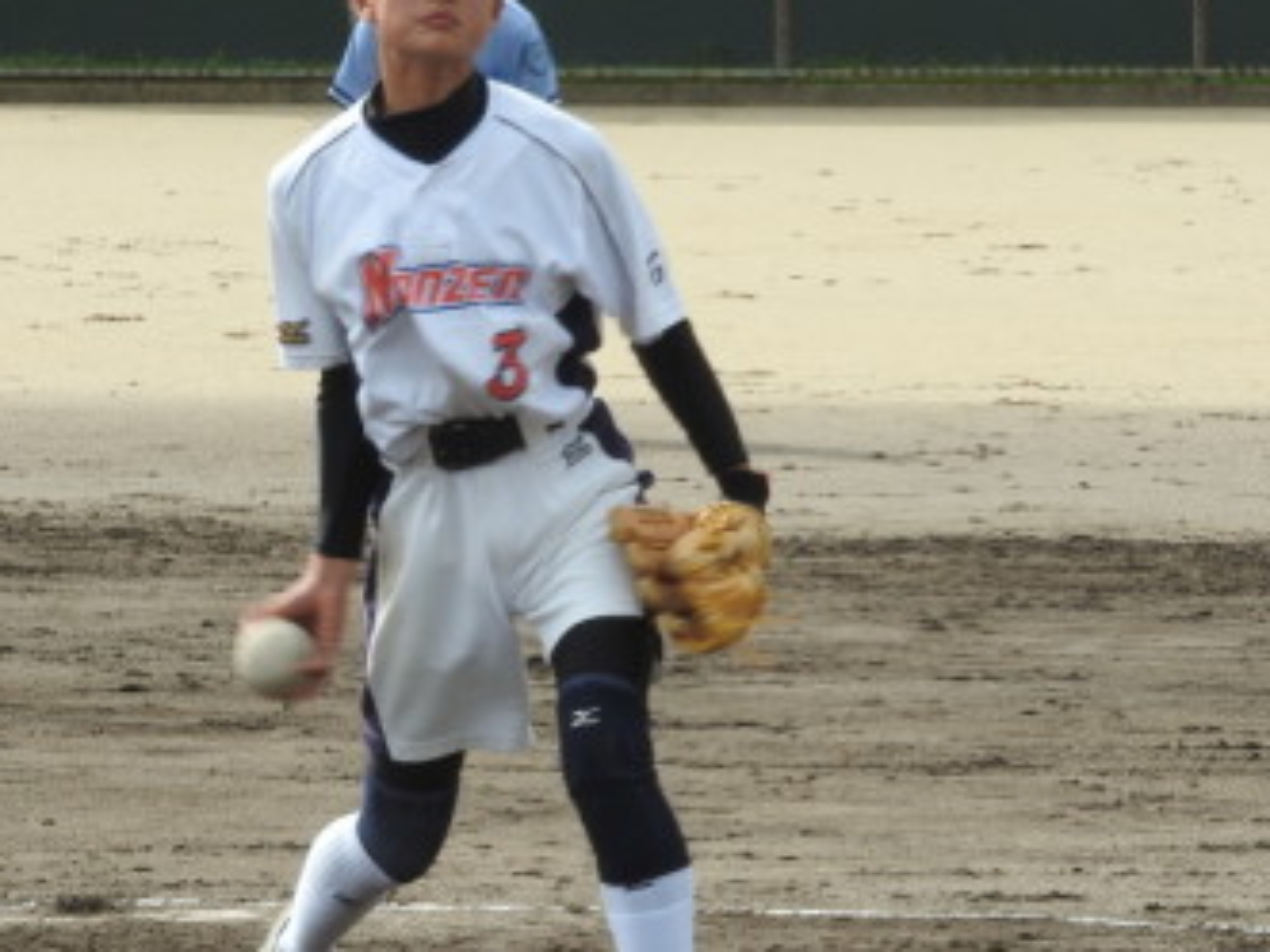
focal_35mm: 452
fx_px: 16583
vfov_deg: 3.3
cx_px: 738
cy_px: 688
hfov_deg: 4.4
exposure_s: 1/320
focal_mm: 44.8
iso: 100
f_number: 5.5
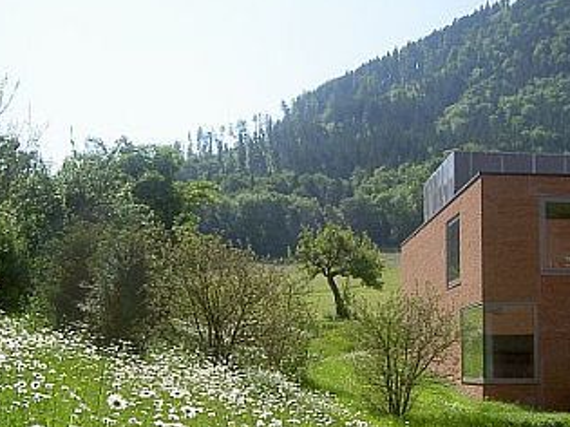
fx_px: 889
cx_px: 371
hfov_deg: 35.3
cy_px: 318
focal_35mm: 54
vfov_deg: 26.7
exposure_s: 1/400
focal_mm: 5.6
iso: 100
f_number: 4.7
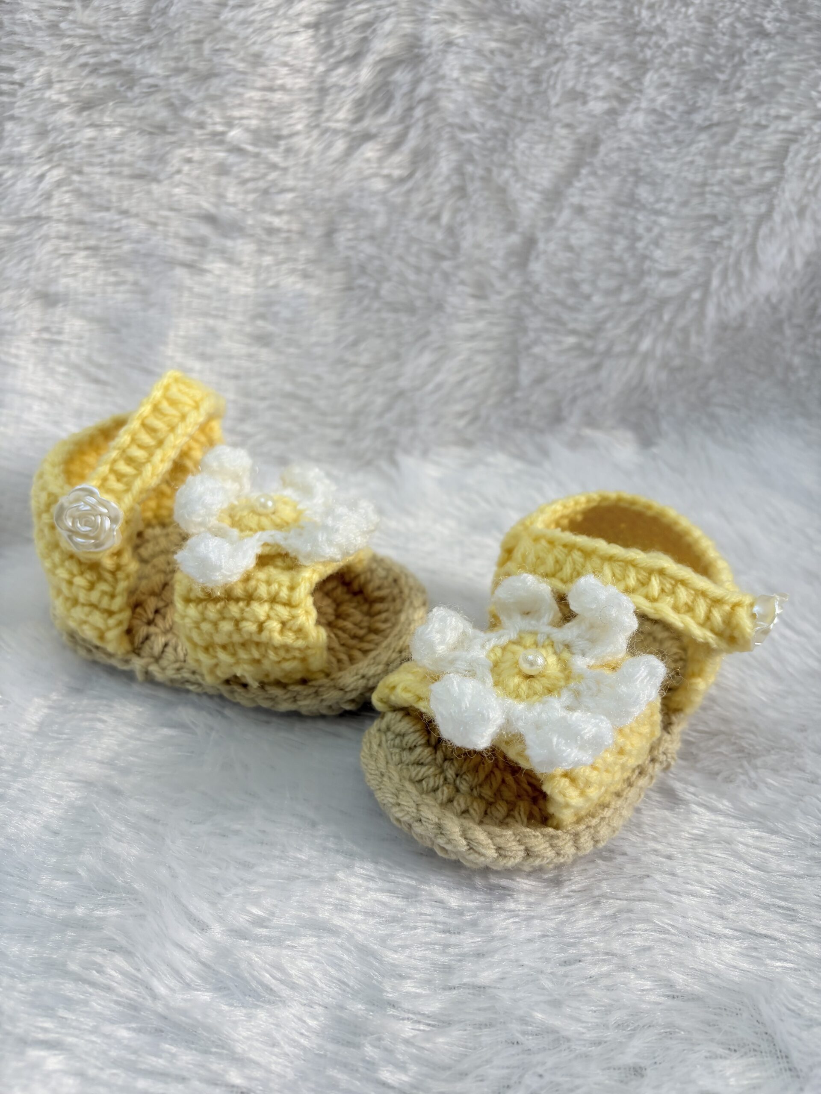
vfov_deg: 67.3
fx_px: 822
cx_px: 410
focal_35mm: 26
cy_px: 547
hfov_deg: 53.1
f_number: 1.6
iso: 80
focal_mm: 5.96
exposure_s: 1/100
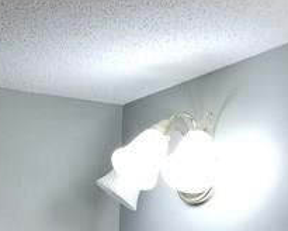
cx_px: 24
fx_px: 1083
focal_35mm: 127
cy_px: 525
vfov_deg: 10.7
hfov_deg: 15.0
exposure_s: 1/120
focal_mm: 4.25
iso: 80
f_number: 1.7
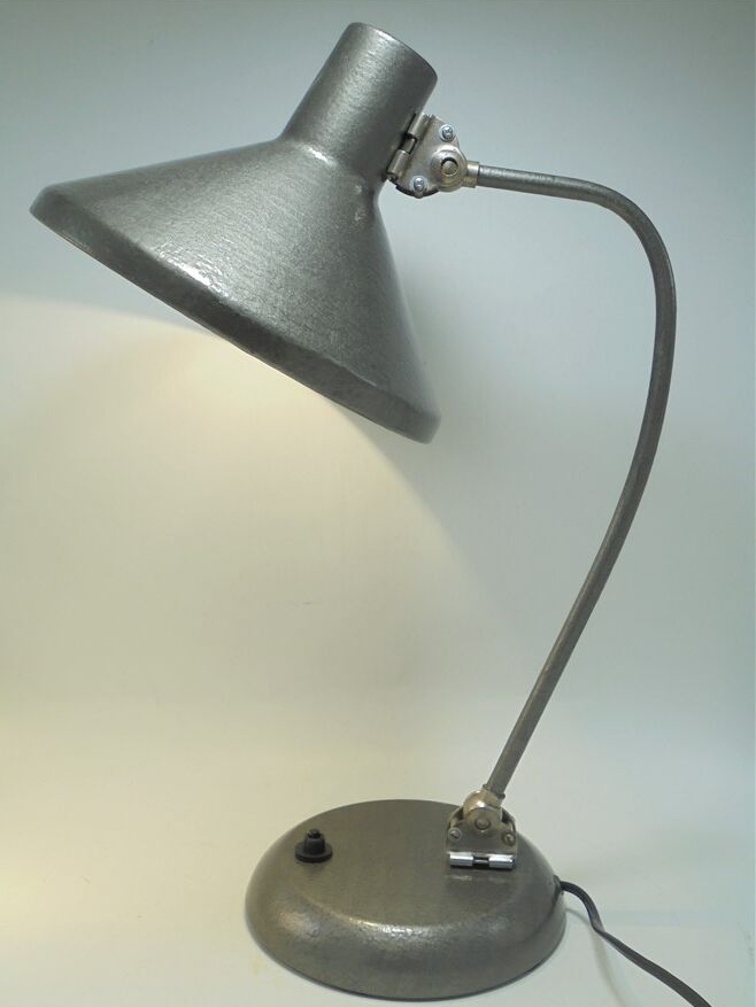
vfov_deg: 47.9
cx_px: 369
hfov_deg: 36.8
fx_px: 1135
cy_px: 511
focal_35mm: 39
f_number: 4.2
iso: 100
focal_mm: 6.9
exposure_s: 1/100
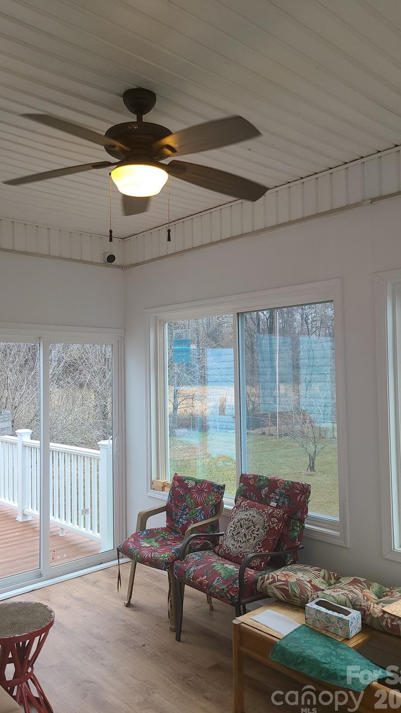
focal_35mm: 29
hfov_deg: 40.0
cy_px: 353
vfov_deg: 66.1
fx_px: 548
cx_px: 158
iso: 40
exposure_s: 1/120
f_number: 1.8
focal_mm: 5.4
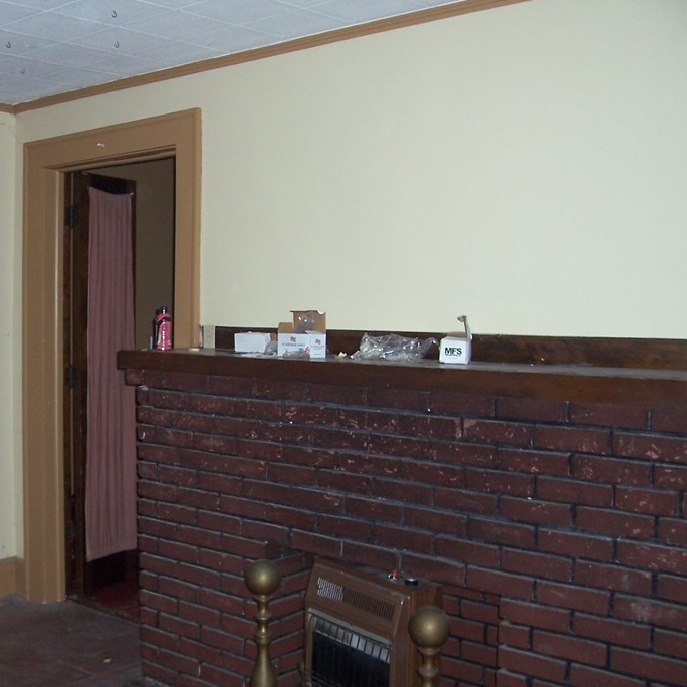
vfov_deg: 37.5
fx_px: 1010
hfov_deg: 36.7
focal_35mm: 45
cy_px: 381
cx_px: 174
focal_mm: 5.6
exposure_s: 1/60
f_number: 2.7
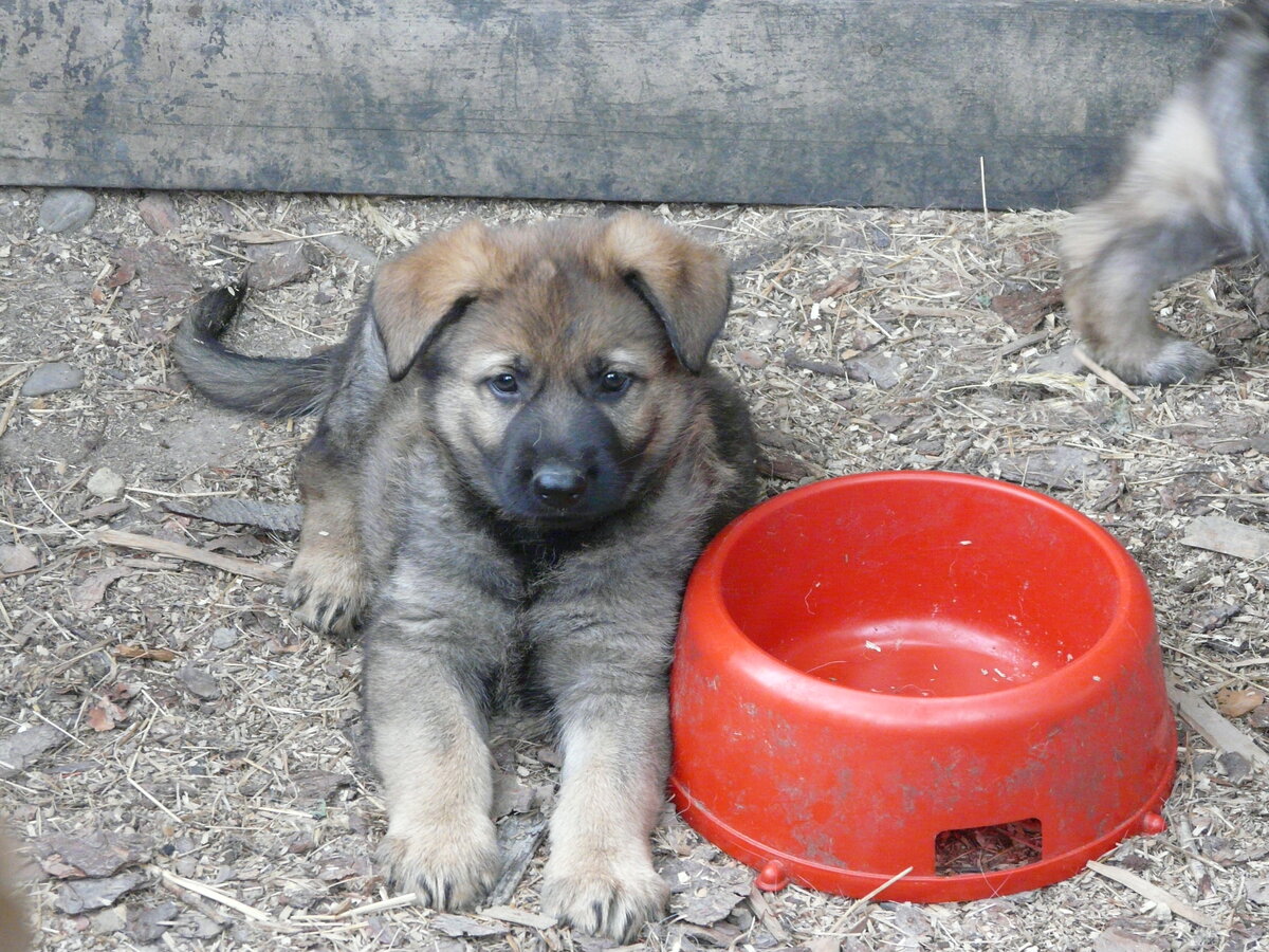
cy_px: 476
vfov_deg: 9.5
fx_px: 5756
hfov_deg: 12.6
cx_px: 634
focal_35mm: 157
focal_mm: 25.9
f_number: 3.6
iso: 400
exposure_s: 1/50
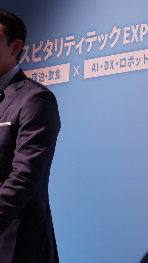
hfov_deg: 4.6
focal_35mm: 262
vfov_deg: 8.2
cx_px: 2
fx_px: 1828
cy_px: 124
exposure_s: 1/100
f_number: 5.6
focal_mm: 100
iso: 800
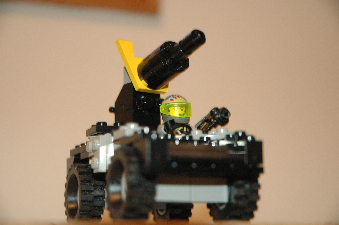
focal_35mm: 105
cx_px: 170
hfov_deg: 19.5
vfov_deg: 13.0
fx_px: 988
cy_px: 112
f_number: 4.5
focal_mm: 70
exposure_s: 1/15
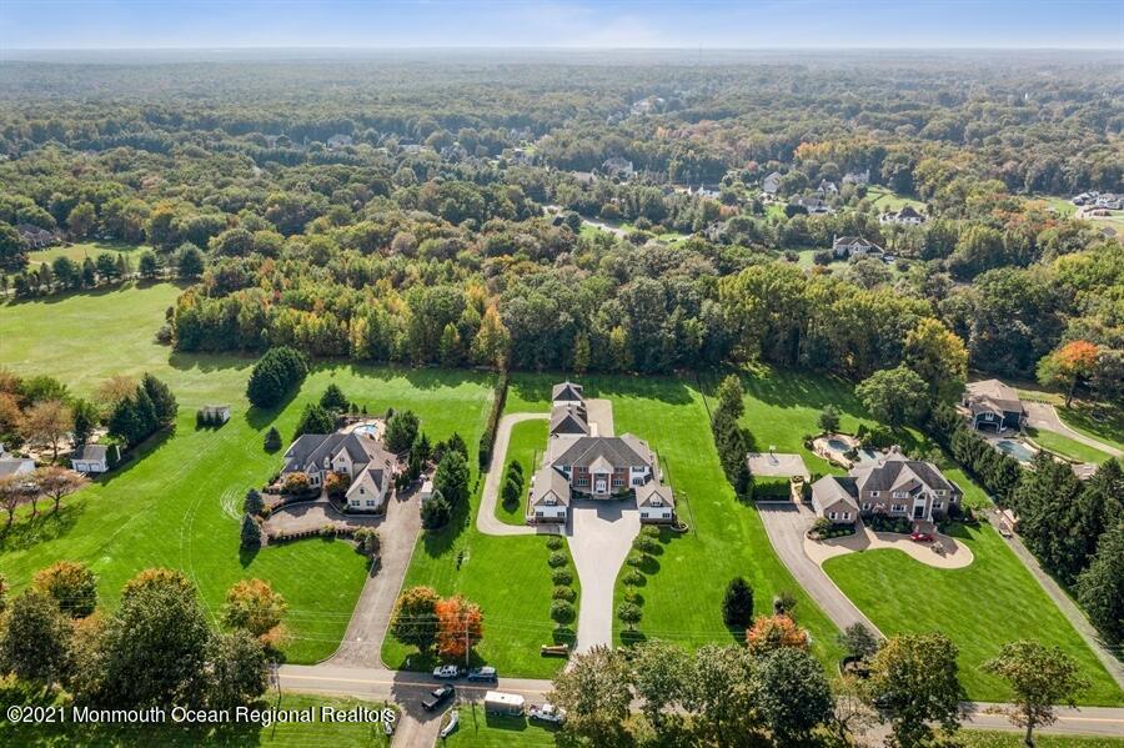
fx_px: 874
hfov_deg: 65.5
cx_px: 562
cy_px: 374
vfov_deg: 46.4
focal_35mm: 28
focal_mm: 10.26
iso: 100
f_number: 3.2
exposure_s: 1/160
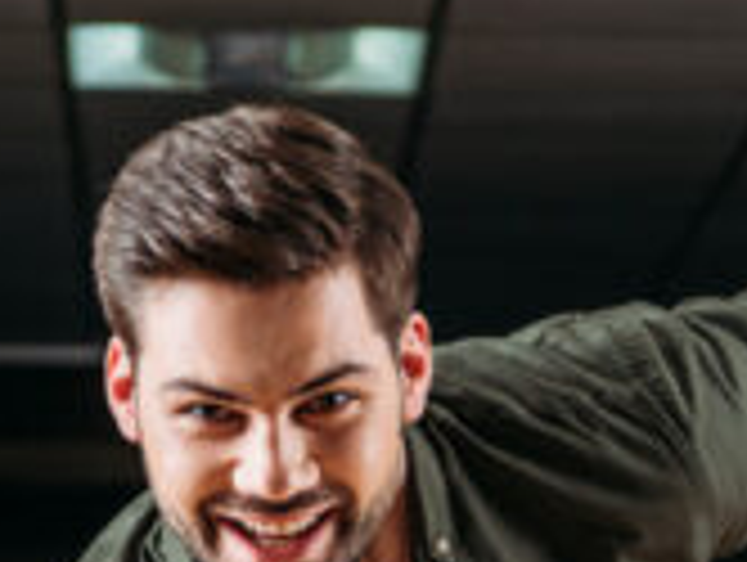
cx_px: 252
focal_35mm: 311
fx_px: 6721
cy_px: 1135
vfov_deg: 4.7
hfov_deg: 6.4
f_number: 4
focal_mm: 70
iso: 200
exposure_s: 1/125
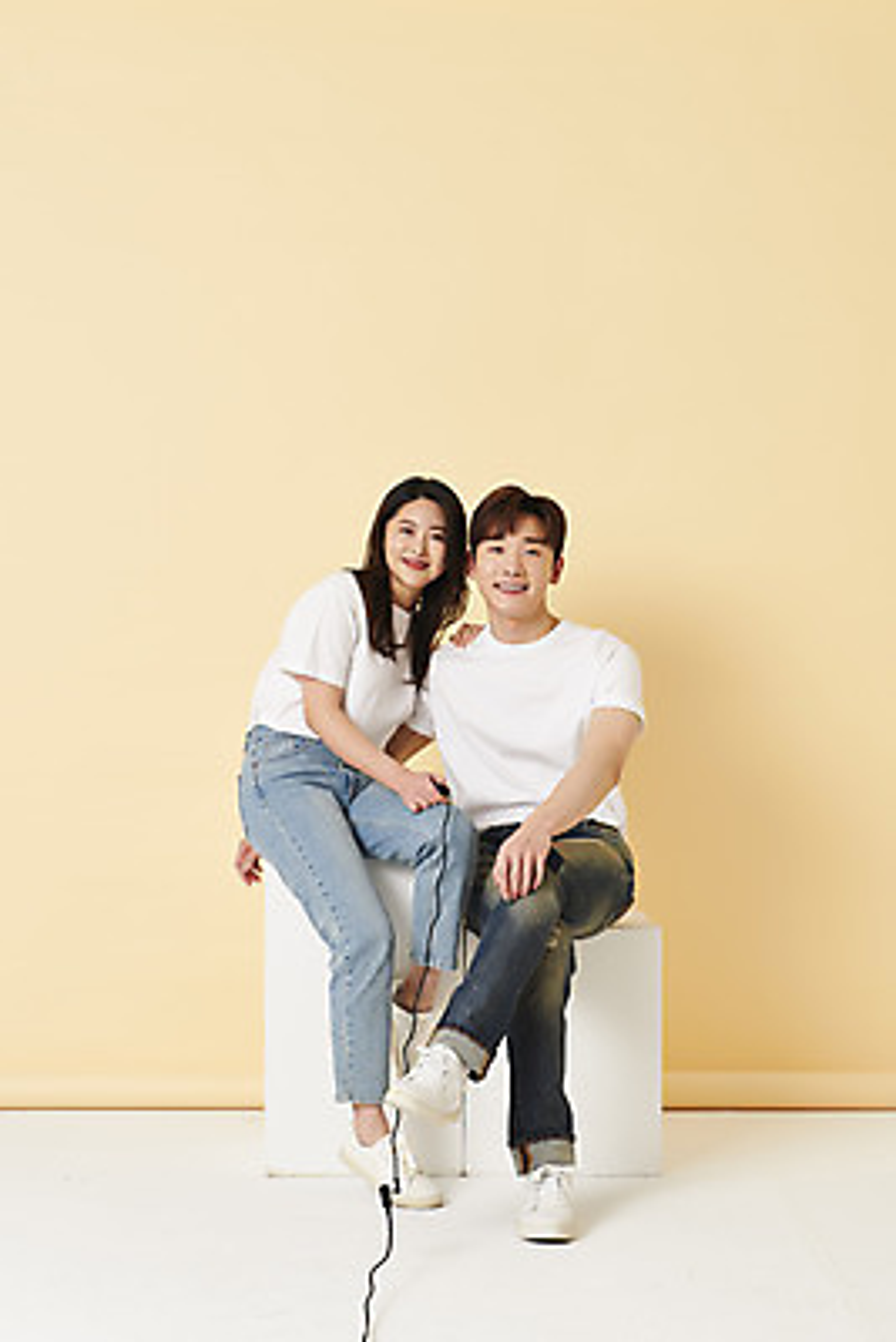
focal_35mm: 58
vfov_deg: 34.5
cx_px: 448
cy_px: 671
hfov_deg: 23.4
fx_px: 2163
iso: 100
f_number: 13
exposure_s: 1/125
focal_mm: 58
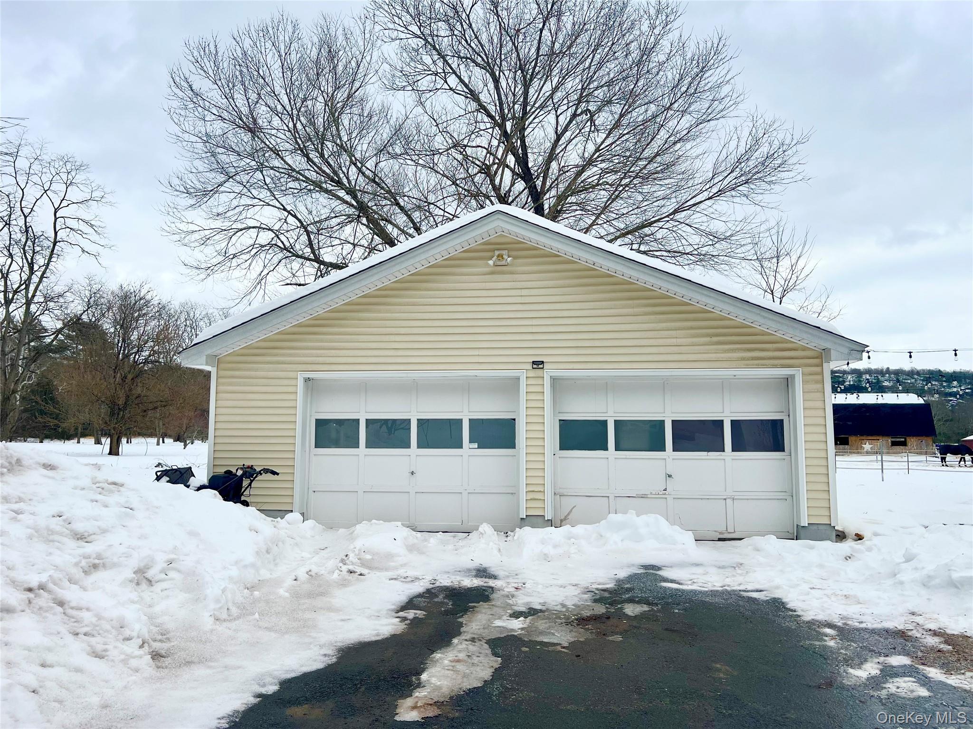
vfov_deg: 53.1
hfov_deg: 67.3
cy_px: 364
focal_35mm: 26
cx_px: 486
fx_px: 731
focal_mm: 5.7
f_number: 1.5
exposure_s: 1/1531
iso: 50
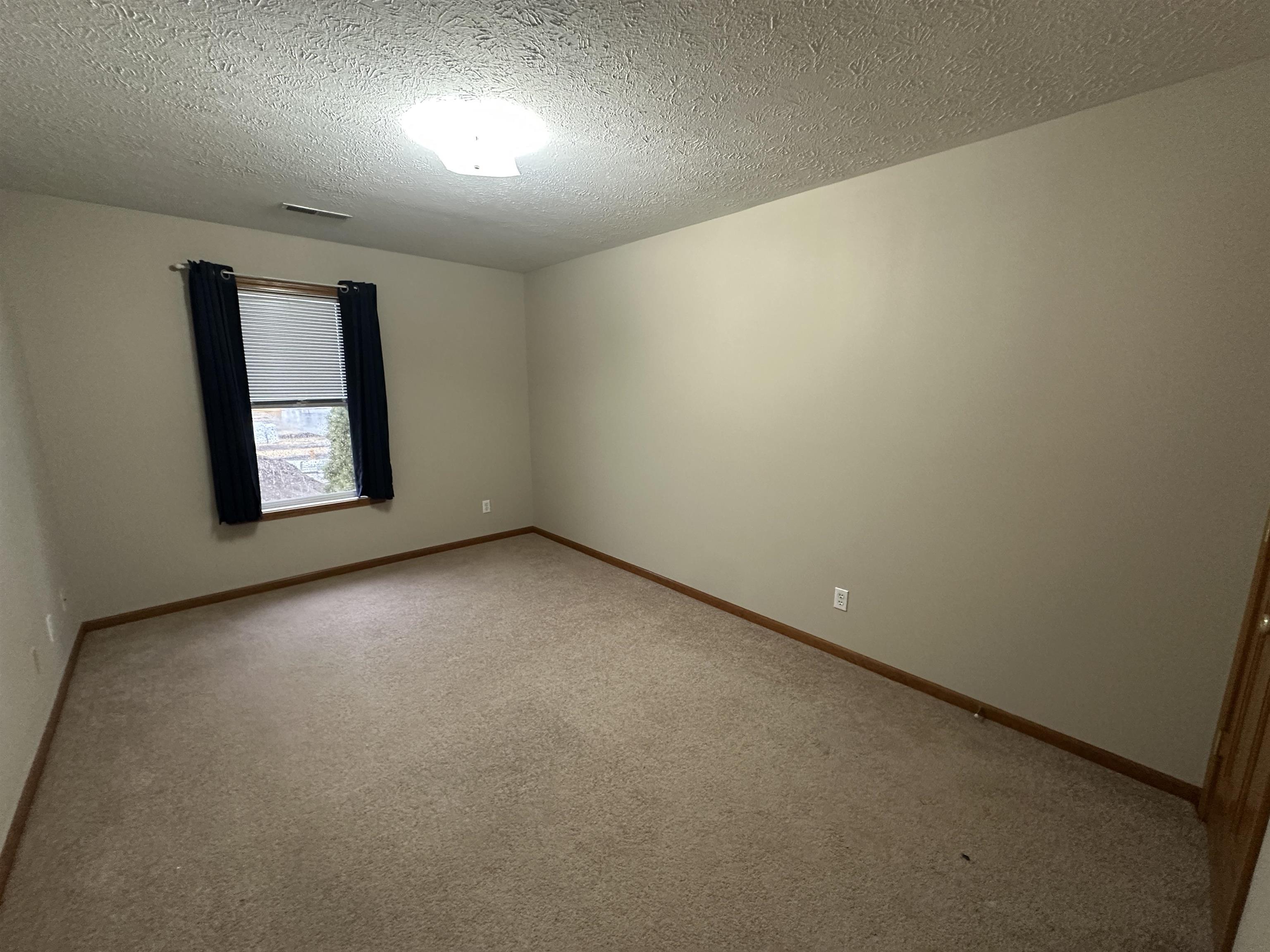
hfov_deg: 102.1
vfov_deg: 85.7
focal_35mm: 14
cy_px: 476
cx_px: 635
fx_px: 514
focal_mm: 2.22
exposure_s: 1/60
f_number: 2.2
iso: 500
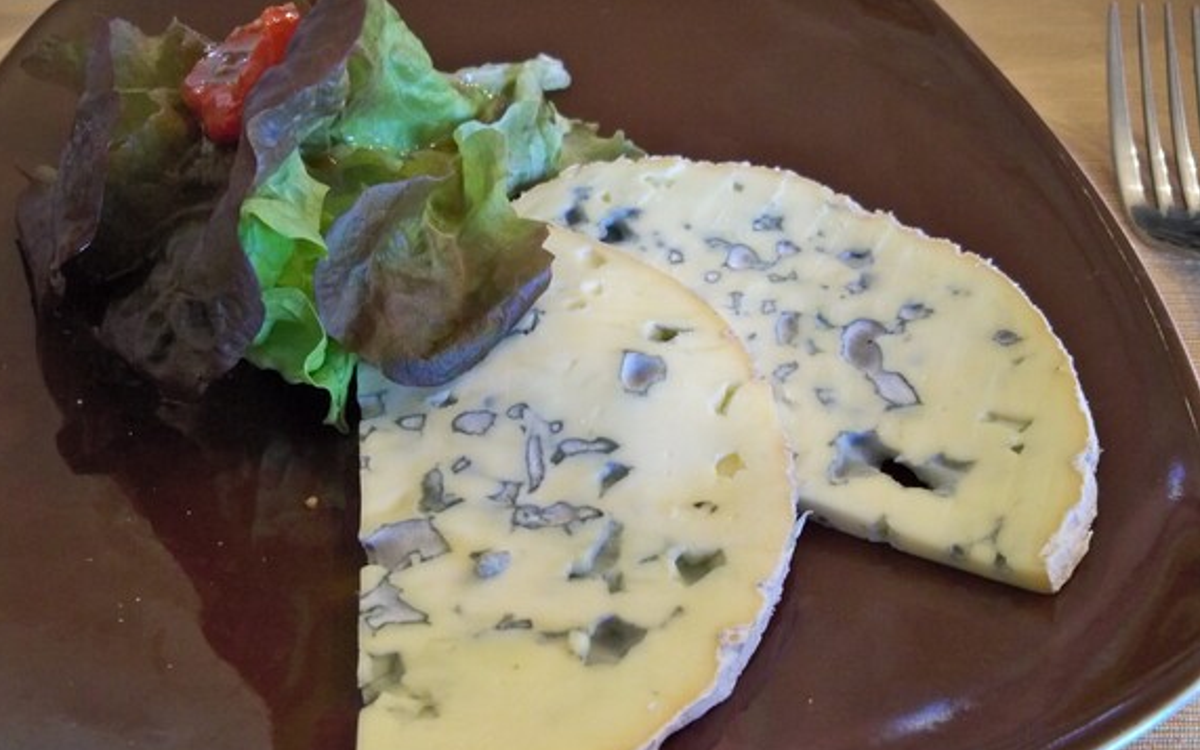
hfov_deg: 50.4
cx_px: 572
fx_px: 1276
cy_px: 422
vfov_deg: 32.7
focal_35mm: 39
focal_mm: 6.2
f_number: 3.5
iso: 400
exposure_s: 1/8
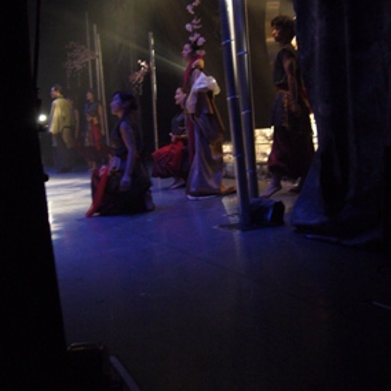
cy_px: 136
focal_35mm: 43
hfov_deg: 39.2
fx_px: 550
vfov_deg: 38.8
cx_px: 191
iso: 200
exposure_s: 1/8
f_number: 2.8
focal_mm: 5.8
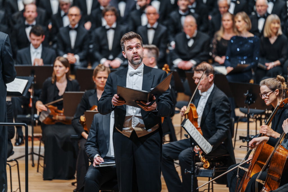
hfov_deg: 10.4
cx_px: 144
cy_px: 96
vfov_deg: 6.9
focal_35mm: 198
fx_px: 1584
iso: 640
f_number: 2.8
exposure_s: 1/250
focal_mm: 198
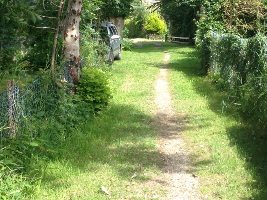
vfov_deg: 18.3
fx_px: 617
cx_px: 170
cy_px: 51
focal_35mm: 80
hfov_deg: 24.3
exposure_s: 1/321
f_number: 2.4
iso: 50
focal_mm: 4.28
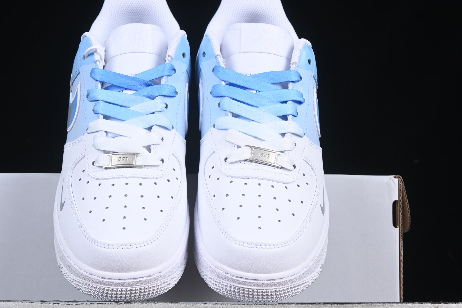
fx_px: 1232
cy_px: 180
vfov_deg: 14.2
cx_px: 194
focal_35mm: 96
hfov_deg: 21.2
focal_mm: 50
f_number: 8
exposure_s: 1/80
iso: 160
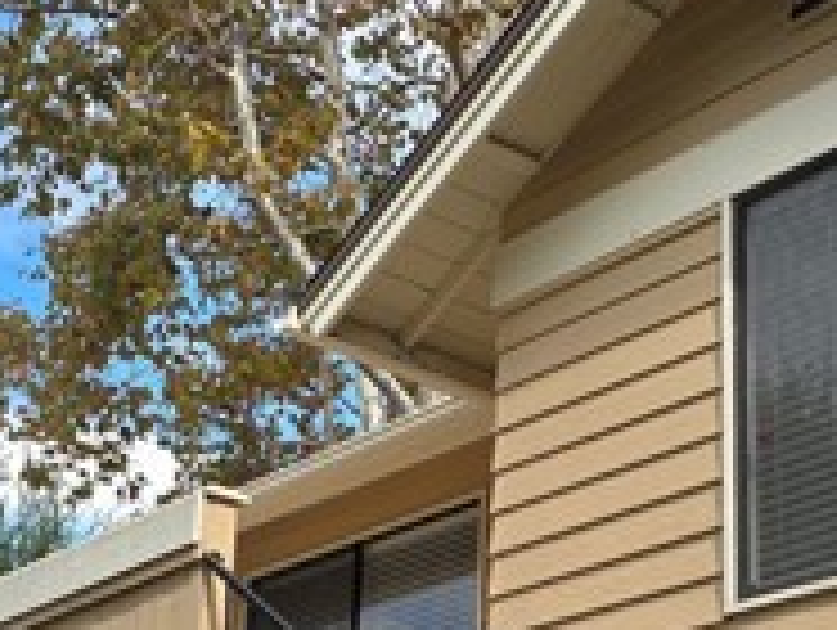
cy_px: 576
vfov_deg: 18.4
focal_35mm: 79
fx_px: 1913
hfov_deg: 24.6
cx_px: 558
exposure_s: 1/369
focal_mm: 6.3
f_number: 1.7
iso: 12
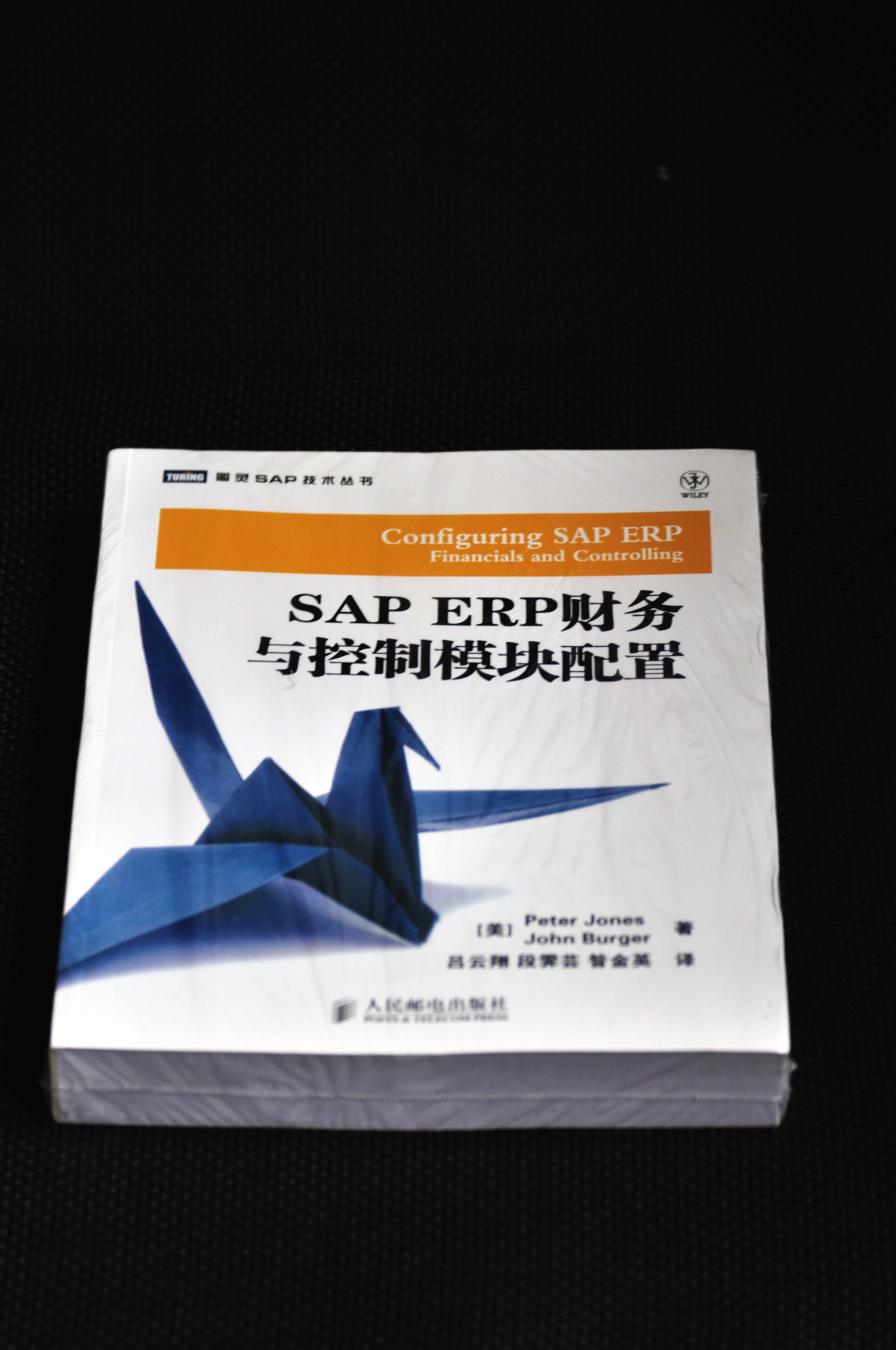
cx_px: 448
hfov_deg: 13.0
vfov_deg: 19.5
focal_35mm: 105
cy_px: 675
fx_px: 3930
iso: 200
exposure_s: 1/13
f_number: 4
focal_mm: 70
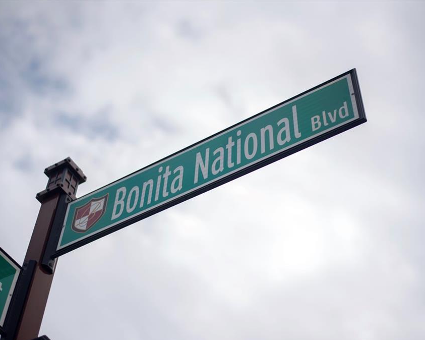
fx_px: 717
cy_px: 171
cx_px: 217
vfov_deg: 26.7
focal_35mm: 57
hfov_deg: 33.0
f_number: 1.8
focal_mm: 50
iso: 100
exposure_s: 1/4000
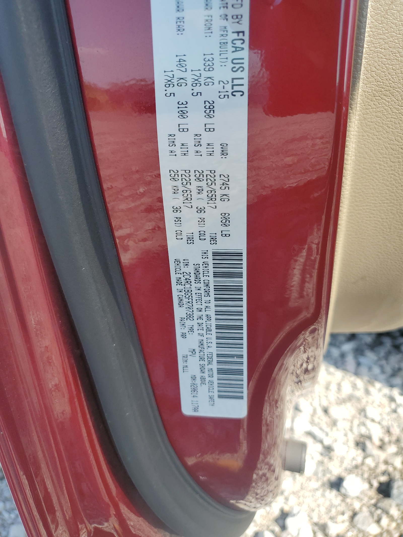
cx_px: 202
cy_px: 268
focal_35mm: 26
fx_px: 404
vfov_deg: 67.3
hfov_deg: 53.1
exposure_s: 1/714
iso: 50
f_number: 1.5
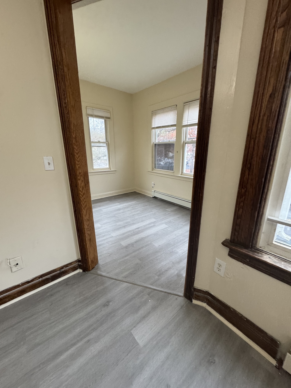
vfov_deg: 102.1
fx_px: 157
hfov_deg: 85.7
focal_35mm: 14
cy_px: 194
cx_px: 146
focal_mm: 2.22
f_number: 2.2
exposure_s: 1/120
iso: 320
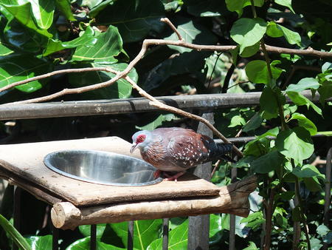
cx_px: 166
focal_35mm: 165
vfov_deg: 9.0
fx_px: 1583
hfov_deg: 12.0
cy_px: 125
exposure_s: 1/320
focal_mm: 35
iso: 100
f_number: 3.5
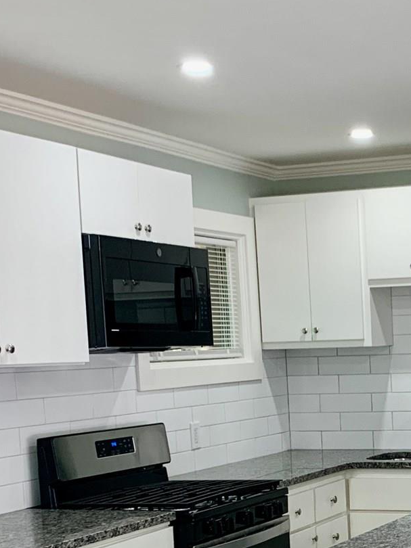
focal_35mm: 74
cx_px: 431
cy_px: 490
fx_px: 1172
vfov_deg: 25.5
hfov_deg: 19.2
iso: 100
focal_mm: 4.25
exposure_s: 1/108
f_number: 1.8
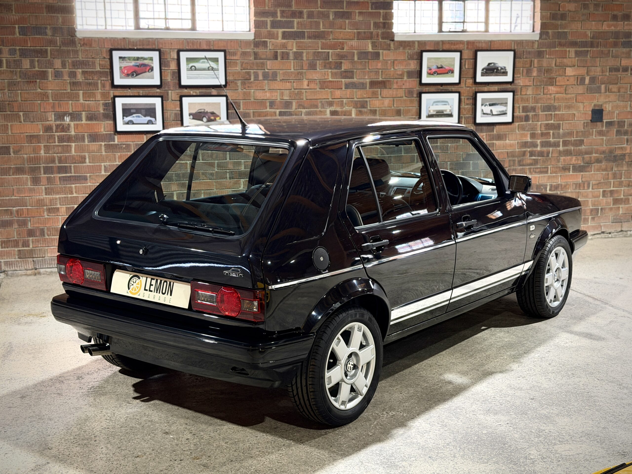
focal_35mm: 48
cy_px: 237
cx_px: 316
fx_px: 876
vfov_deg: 30.3
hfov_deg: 39.7
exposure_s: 1/33
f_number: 1.78
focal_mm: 6.76
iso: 400
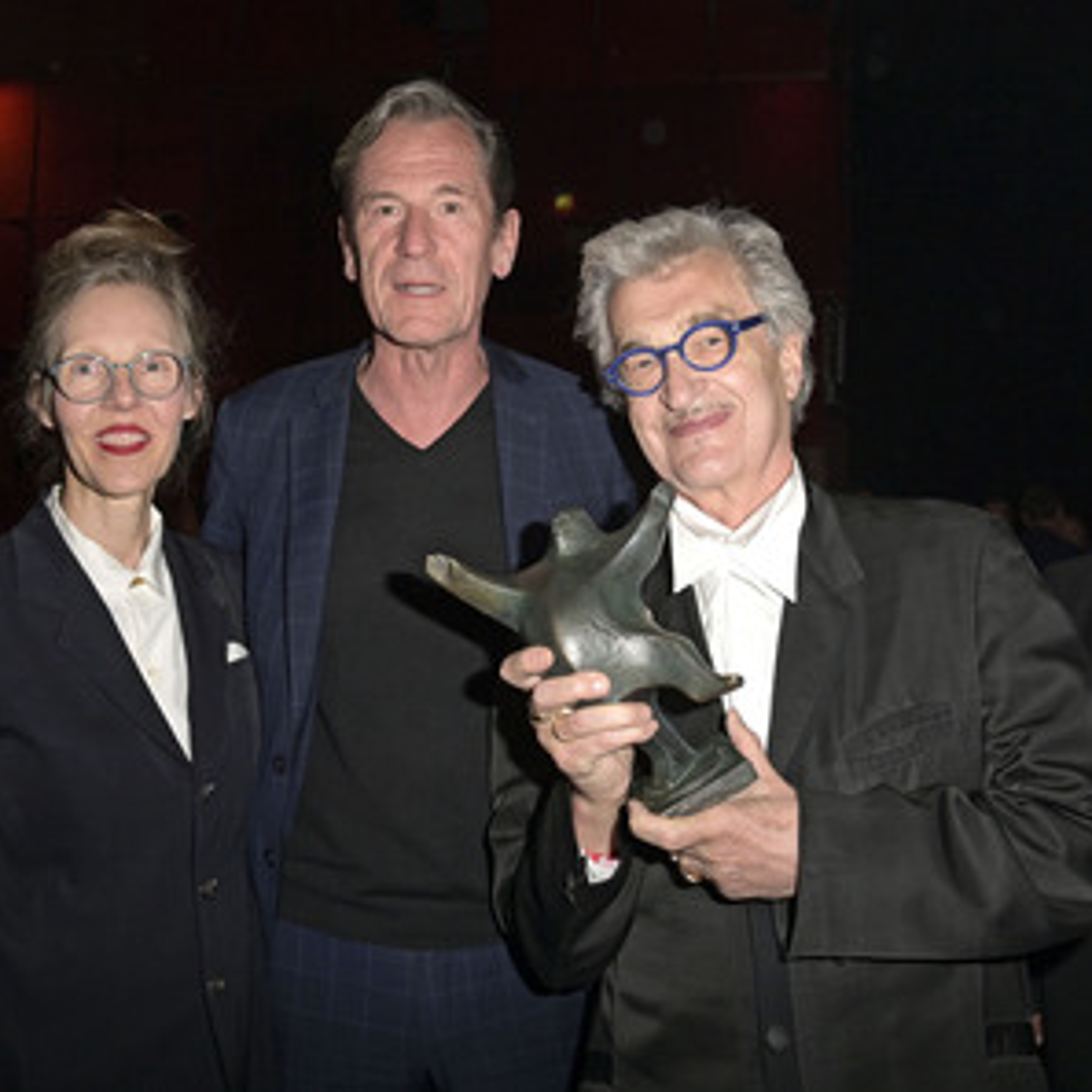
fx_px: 1106
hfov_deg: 52.2
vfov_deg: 52.5
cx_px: 436
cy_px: 548
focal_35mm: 31
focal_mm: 24
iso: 800
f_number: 5.6
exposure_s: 1/80
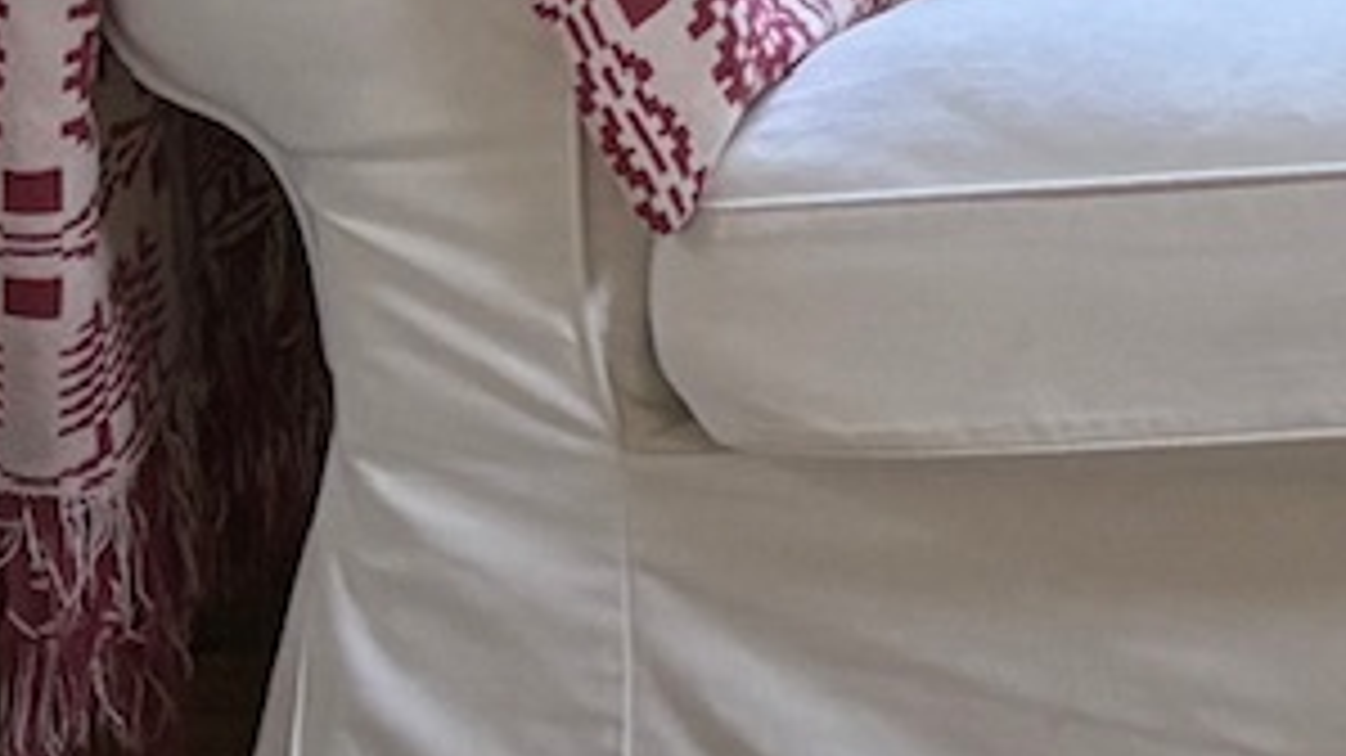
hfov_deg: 10.5
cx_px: 2390
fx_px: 6922
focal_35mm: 194
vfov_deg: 5.9
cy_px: -1206
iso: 125
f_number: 1.6
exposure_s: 1/84
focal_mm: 5.96
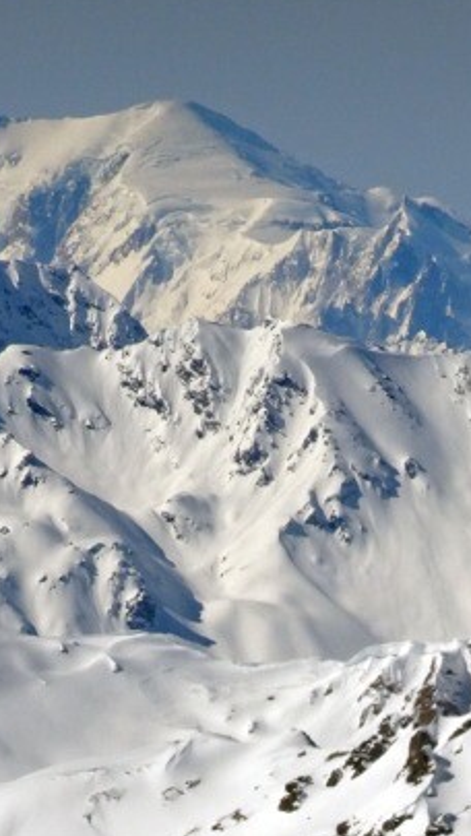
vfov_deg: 2.0
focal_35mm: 1072
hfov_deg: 1.1
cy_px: 698
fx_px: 23786
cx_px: 446
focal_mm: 66.39
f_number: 6.3
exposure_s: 1/1600
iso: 80
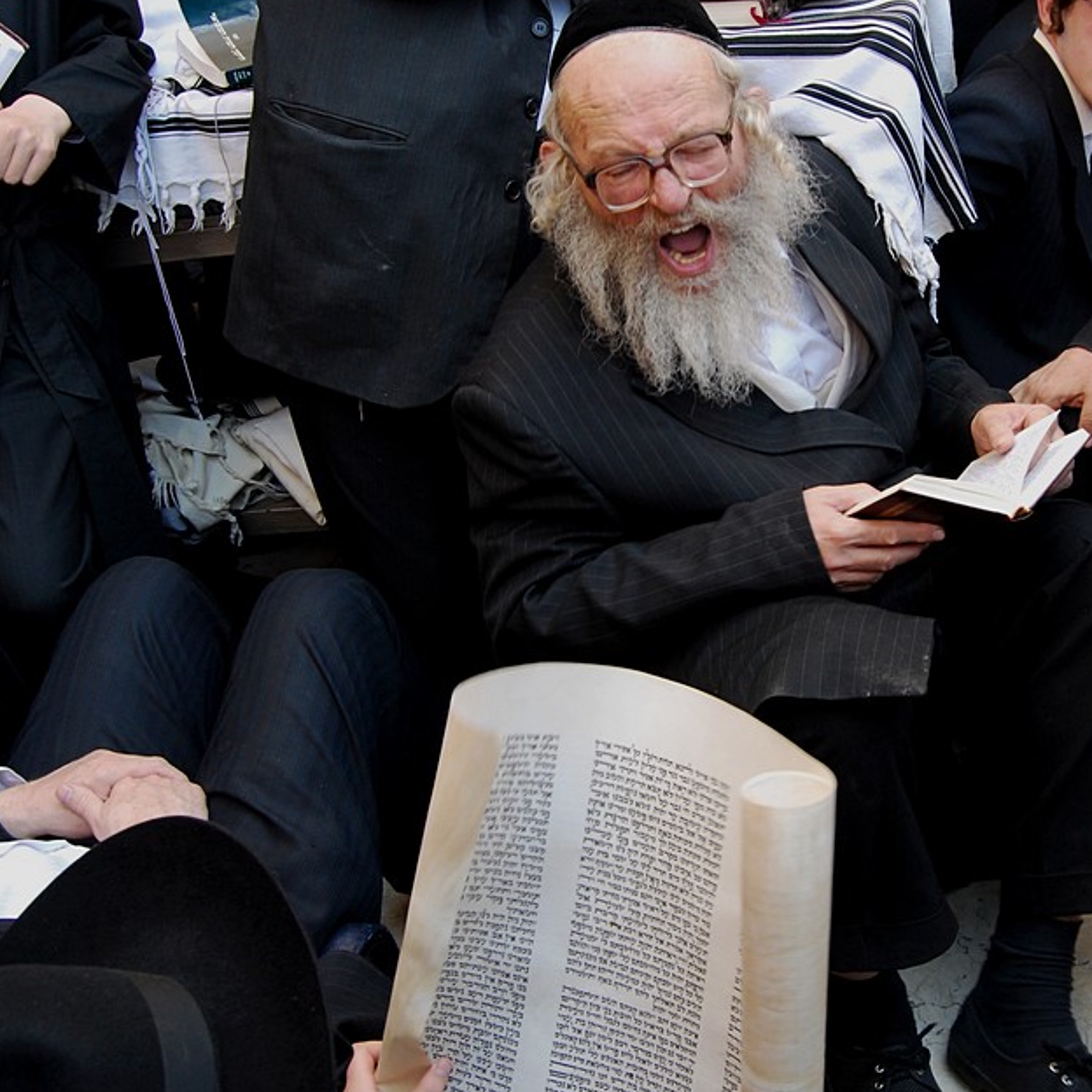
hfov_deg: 37.9
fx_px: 1570
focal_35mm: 44
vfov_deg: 38.2
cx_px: 731
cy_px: 453
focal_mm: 18
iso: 320
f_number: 6.3
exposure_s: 1/60
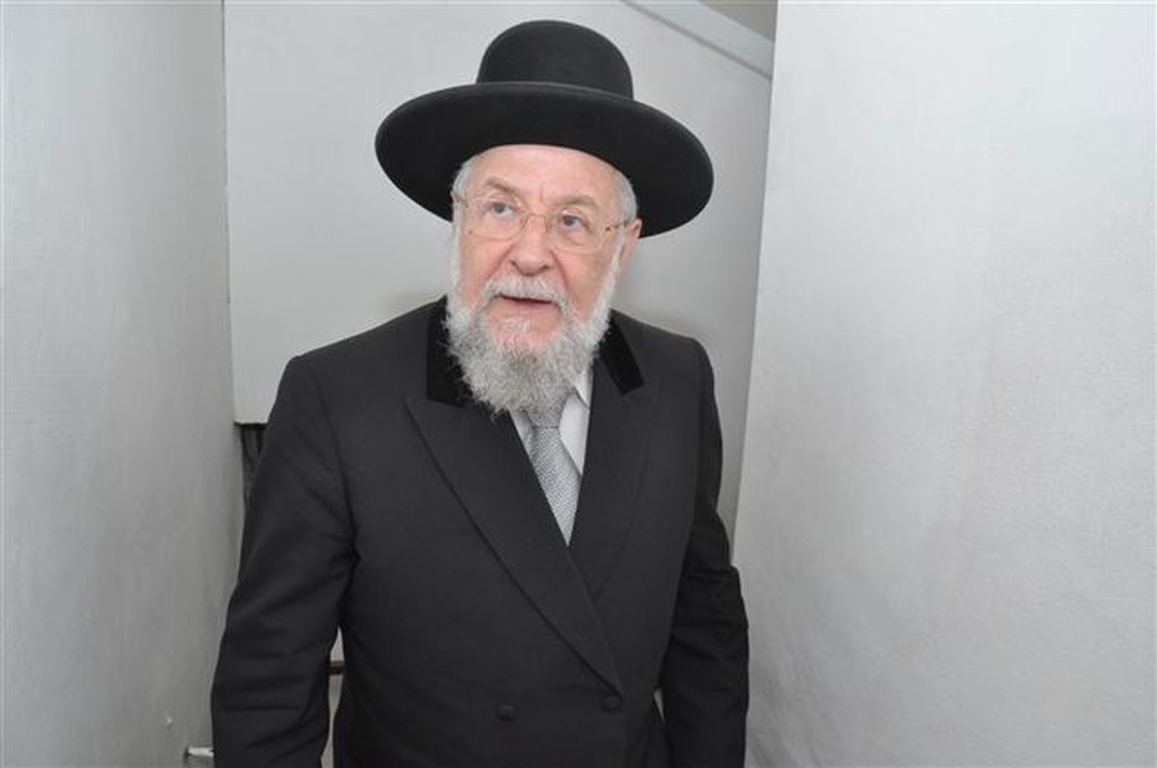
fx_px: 867
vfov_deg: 47.8
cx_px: 578
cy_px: 384
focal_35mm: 27
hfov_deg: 67.4
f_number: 5.6
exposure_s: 1/60
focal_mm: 18
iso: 640
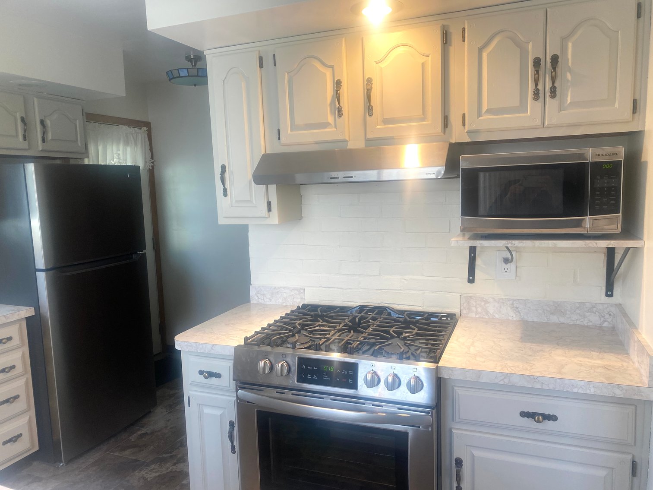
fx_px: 491
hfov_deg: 67.3
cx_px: 326
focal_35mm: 26
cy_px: 245
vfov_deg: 53.1
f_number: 1.8
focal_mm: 4.25
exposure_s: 1/60
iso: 64
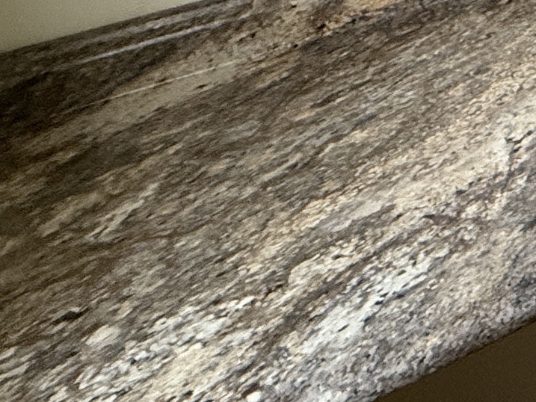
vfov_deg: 19.0
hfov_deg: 20.1
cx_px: 1023
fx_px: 929
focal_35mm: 60
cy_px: -314
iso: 400
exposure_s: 1/60
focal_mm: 2.22
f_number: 2.2
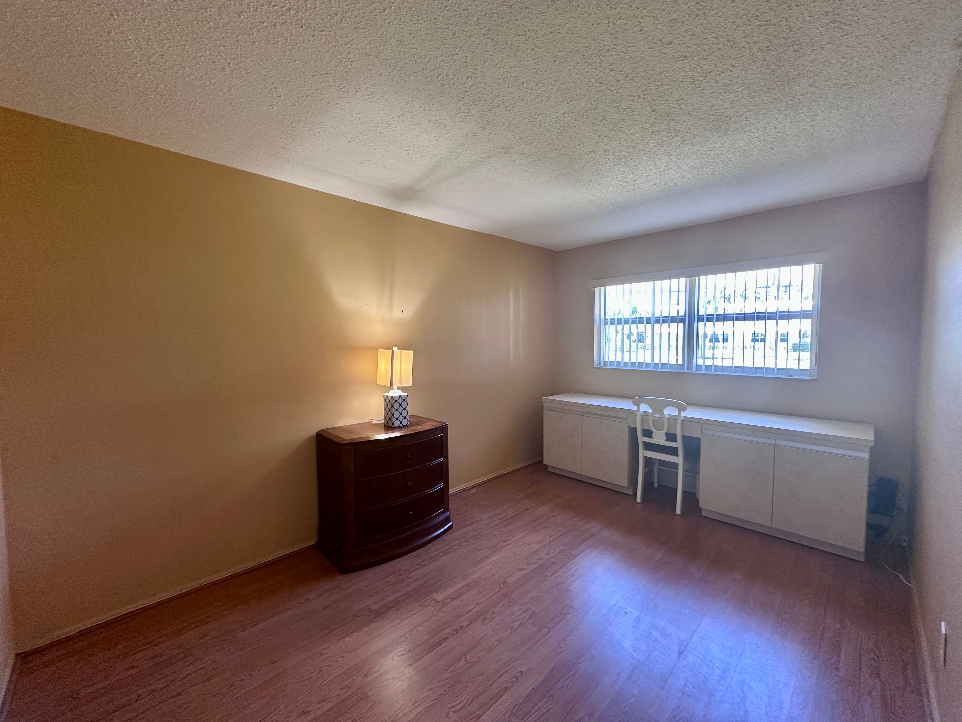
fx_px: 389
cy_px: 361
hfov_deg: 102.1
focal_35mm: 14
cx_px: 481
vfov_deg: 85.7
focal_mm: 2.22
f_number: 2.2
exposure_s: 1/60
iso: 250
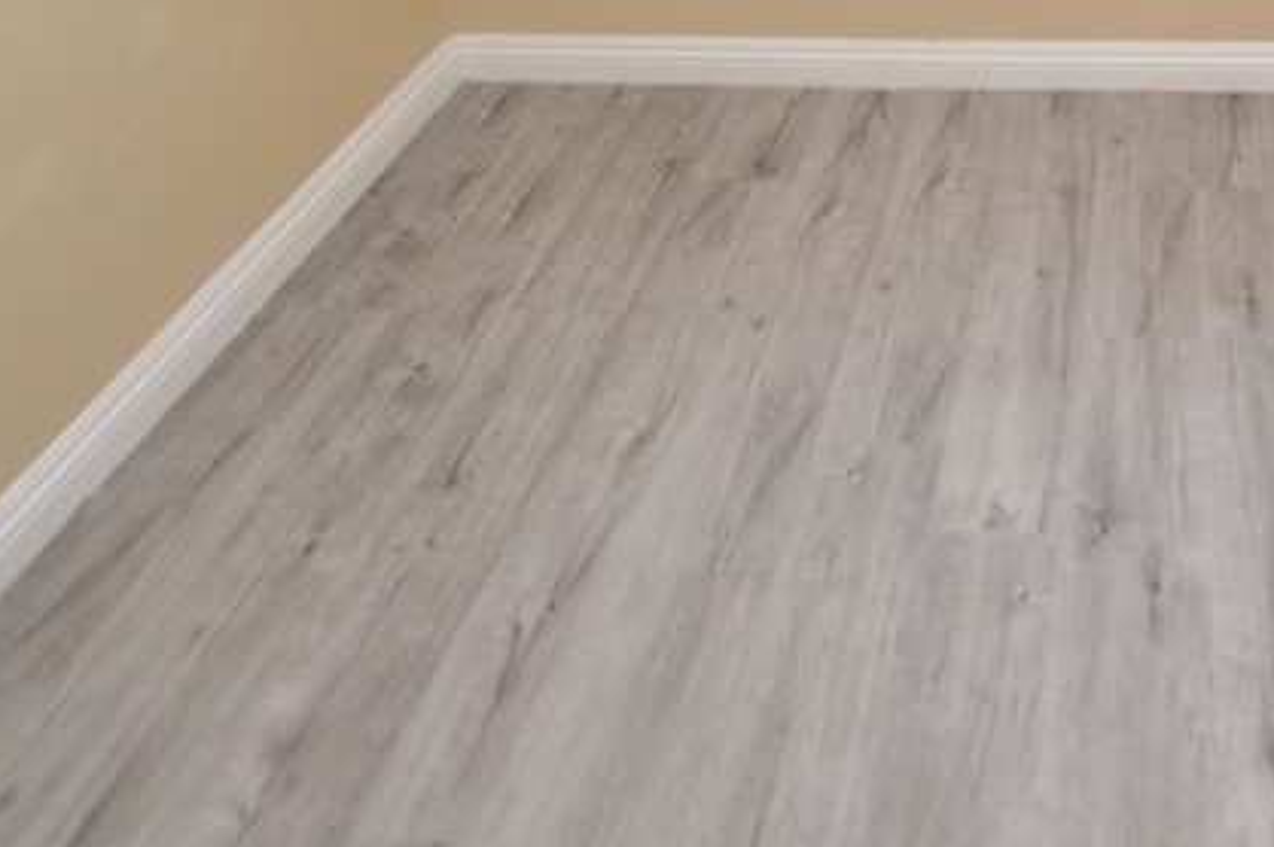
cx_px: 1138
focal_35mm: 39
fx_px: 1379
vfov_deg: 29.4
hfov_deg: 45.2
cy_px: -171
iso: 640
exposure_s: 1/60
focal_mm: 10
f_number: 3.5
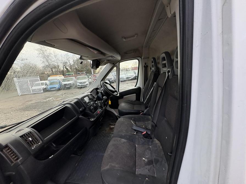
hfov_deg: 102.1
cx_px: 123
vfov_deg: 85.7
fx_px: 99
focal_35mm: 14
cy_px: 92
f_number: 2.2
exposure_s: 1/99
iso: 100
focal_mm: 2.22
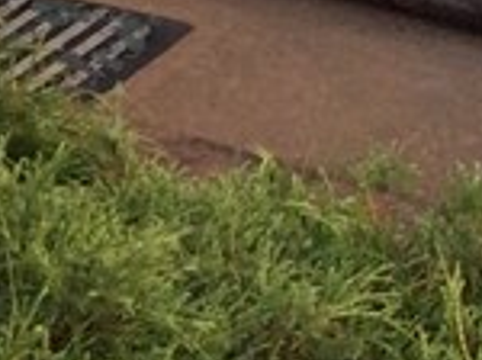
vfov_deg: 6.3
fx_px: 3128
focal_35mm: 225
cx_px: -373
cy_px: -543
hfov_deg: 8.5
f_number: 2.4
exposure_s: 1/120
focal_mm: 3.3
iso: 50
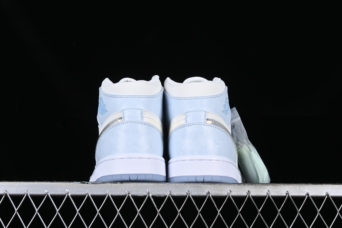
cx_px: 171
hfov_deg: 27.0
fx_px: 712
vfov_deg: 18.2
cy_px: 114
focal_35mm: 75
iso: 160
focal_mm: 50
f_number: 8
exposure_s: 1/60
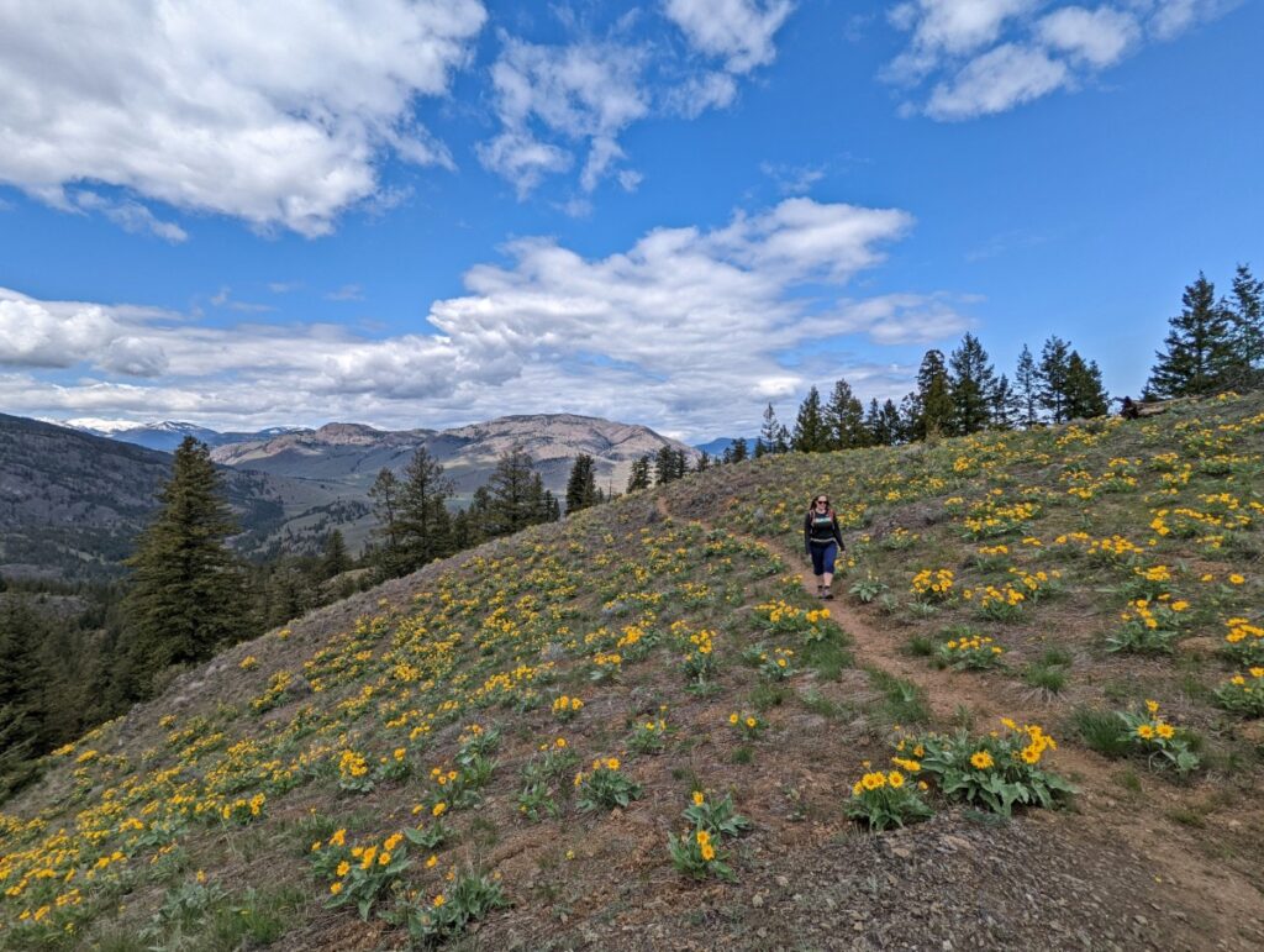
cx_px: 632
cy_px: 476
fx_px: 585
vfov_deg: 78.2
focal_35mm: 16
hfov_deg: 94.4
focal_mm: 2.35
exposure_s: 1/1689
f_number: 2.2
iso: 49
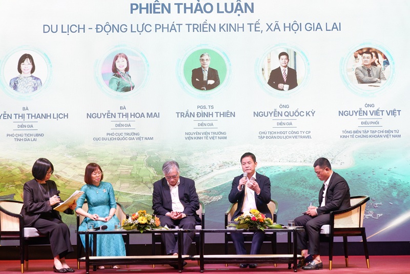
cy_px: 137
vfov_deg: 18.2
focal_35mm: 75
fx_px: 854
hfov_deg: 27.0
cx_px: 205
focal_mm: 50
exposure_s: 1/150
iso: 1000
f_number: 4.5
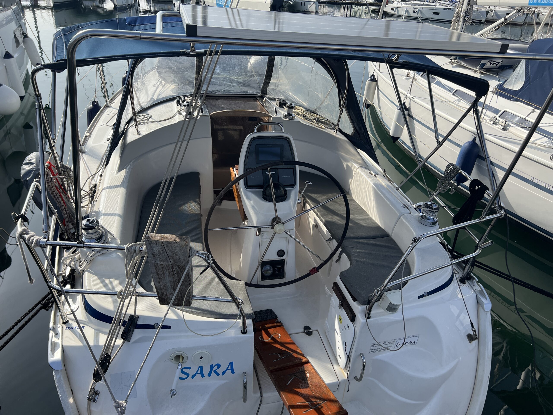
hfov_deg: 67.3
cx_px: 276
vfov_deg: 53.1
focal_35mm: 26
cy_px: 208
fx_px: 415
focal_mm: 5.7
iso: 50
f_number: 1.5
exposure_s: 1/3571
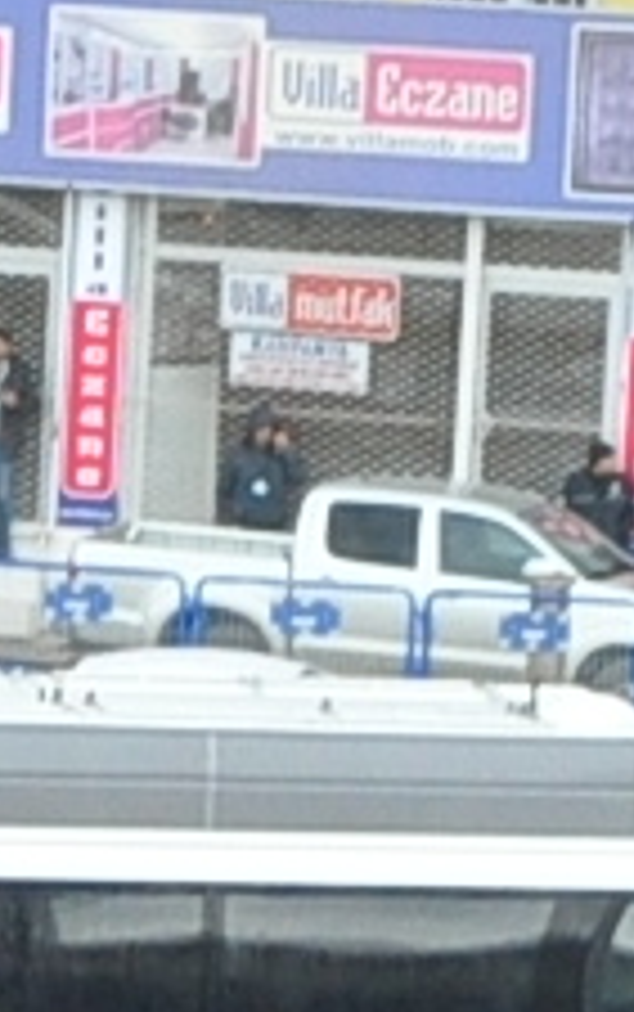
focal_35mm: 756
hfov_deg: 1.7
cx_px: 211
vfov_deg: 2.7
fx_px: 20860
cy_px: 2757
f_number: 5
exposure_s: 1/80
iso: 800
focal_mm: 52
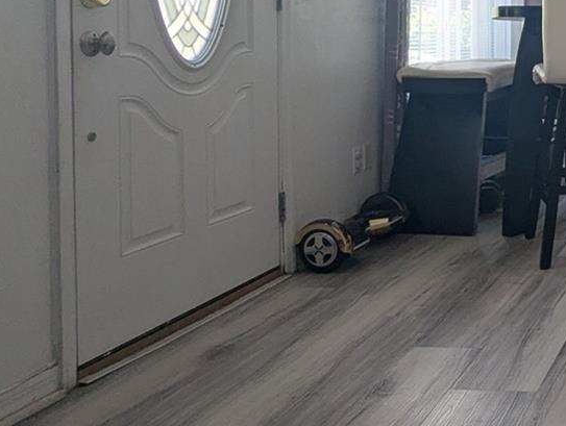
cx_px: 694
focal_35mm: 47
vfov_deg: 29.8
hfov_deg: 32.6
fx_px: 770
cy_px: 51
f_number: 2.2
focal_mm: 2.35
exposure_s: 1/31.4
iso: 62
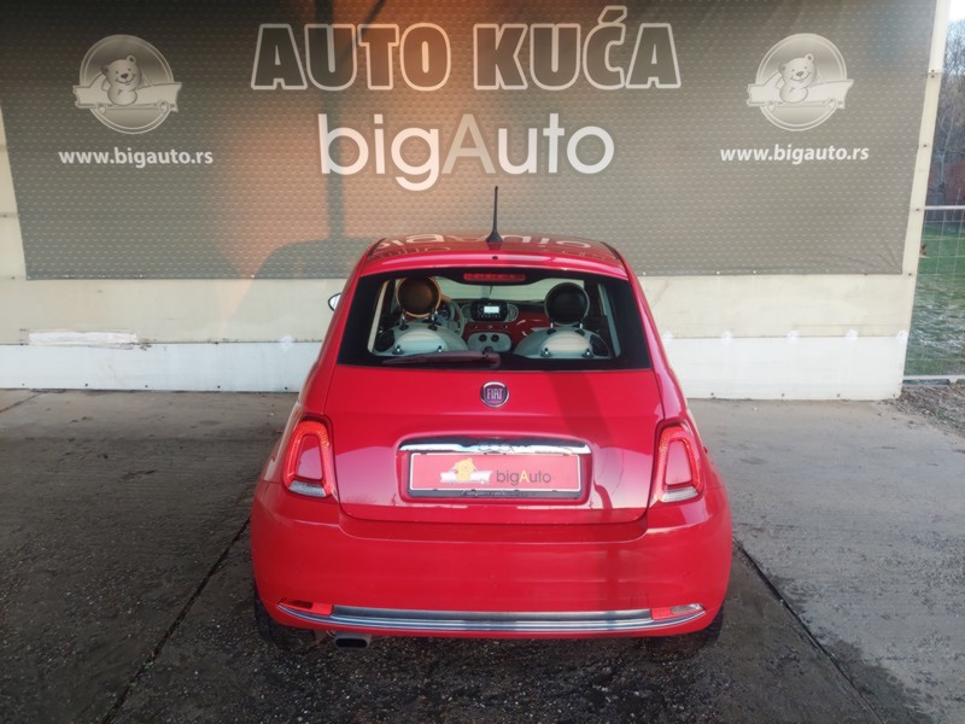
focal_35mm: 25
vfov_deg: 54.9
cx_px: 482
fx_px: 697
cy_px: 362
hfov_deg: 69.4
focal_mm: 5.23
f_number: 1.8
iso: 100
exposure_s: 1/100
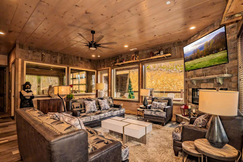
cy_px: 81
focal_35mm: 16
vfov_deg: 73.7
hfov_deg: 96.7
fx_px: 108
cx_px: 122
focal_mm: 16
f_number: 9
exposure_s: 1/200
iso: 3200
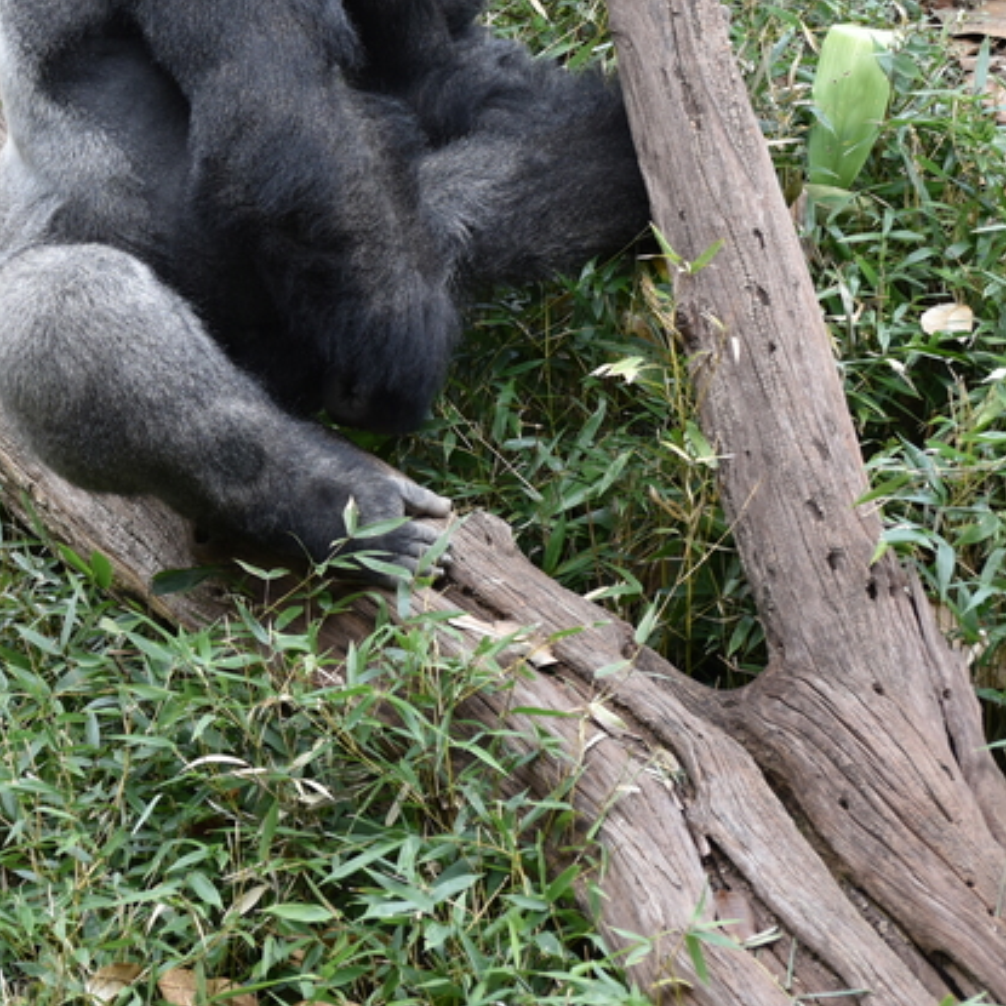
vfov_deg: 6.8
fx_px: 8450
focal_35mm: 257
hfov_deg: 6.8
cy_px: 138
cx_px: 230
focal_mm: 98
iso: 400
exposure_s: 1/200
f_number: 4.5
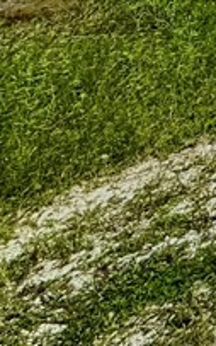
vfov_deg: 20.7
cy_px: -247
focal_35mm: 75
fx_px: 706
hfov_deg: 10.5
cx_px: 691
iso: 50
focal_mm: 2.22
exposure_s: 1/2506
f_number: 2.2
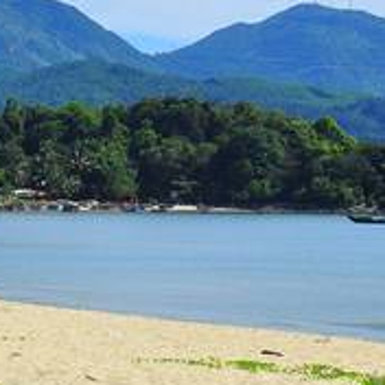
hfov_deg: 9.5
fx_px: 2290
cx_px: -4
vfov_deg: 9.6
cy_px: 12
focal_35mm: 182
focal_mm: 42
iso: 250
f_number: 10
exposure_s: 1/400
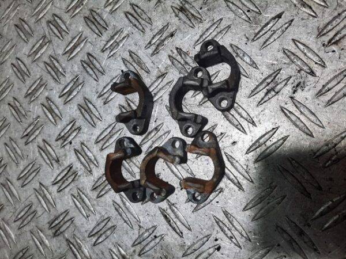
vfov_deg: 54.9
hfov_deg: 69.4
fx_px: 250
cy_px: 130
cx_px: 173
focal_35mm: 25
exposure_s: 1/100
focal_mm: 4.6
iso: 40
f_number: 2
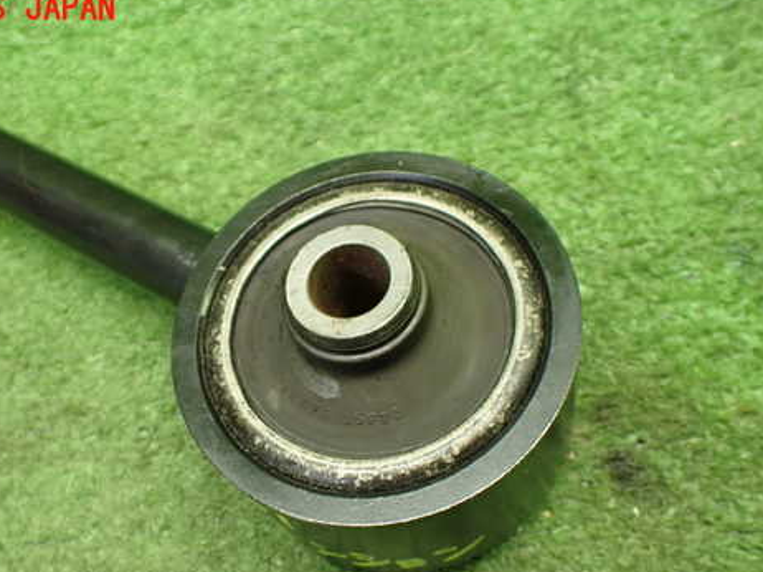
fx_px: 859
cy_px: 360
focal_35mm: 39
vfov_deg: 36.6
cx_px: 310
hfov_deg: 47.6
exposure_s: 1/60
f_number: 2.3
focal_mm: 5.4
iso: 800
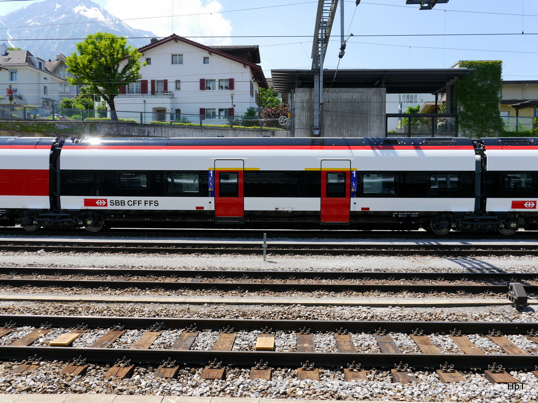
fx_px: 497
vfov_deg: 44.2
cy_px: 202
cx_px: 269
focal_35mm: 32
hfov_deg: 56.8
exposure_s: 1/320
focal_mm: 16
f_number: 7.1
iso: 160
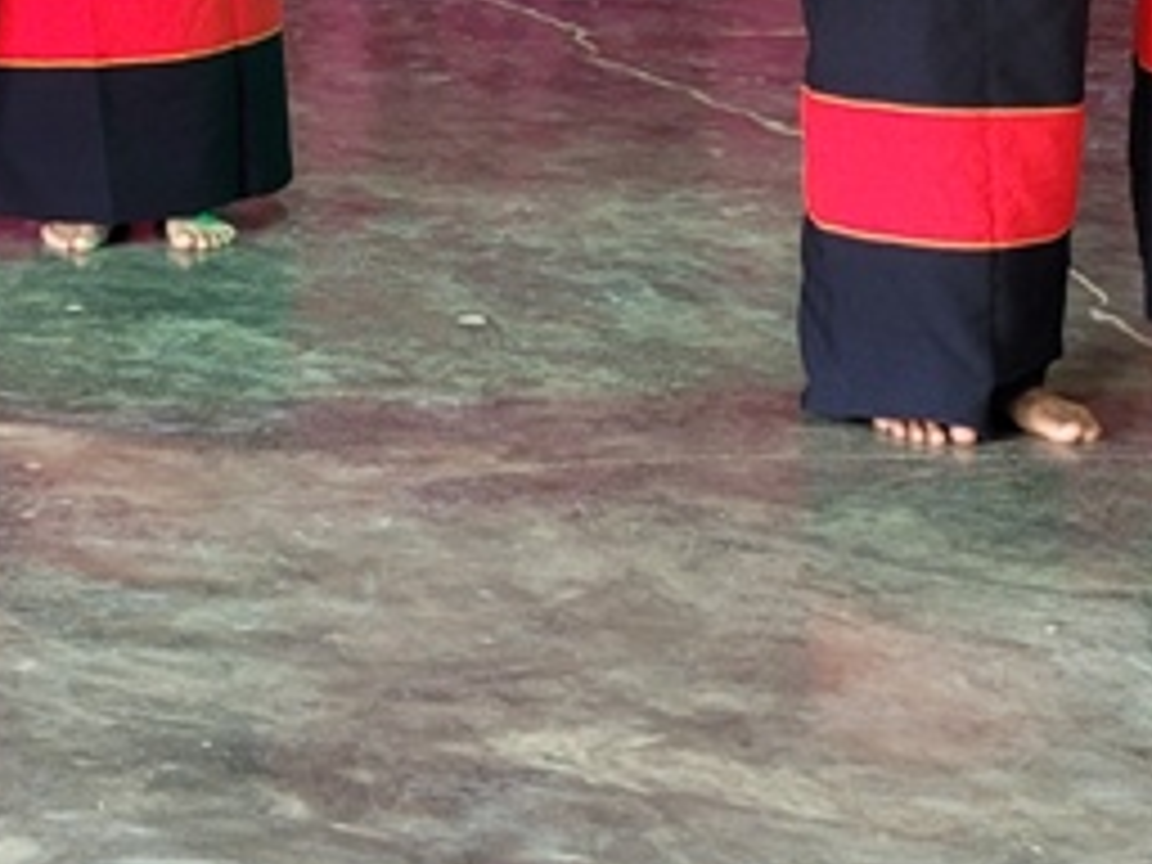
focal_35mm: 104
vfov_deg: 13.5
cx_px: -356
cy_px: -364
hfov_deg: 17.7
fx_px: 3461
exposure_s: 1/100
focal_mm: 5.4
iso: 160
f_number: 1.8
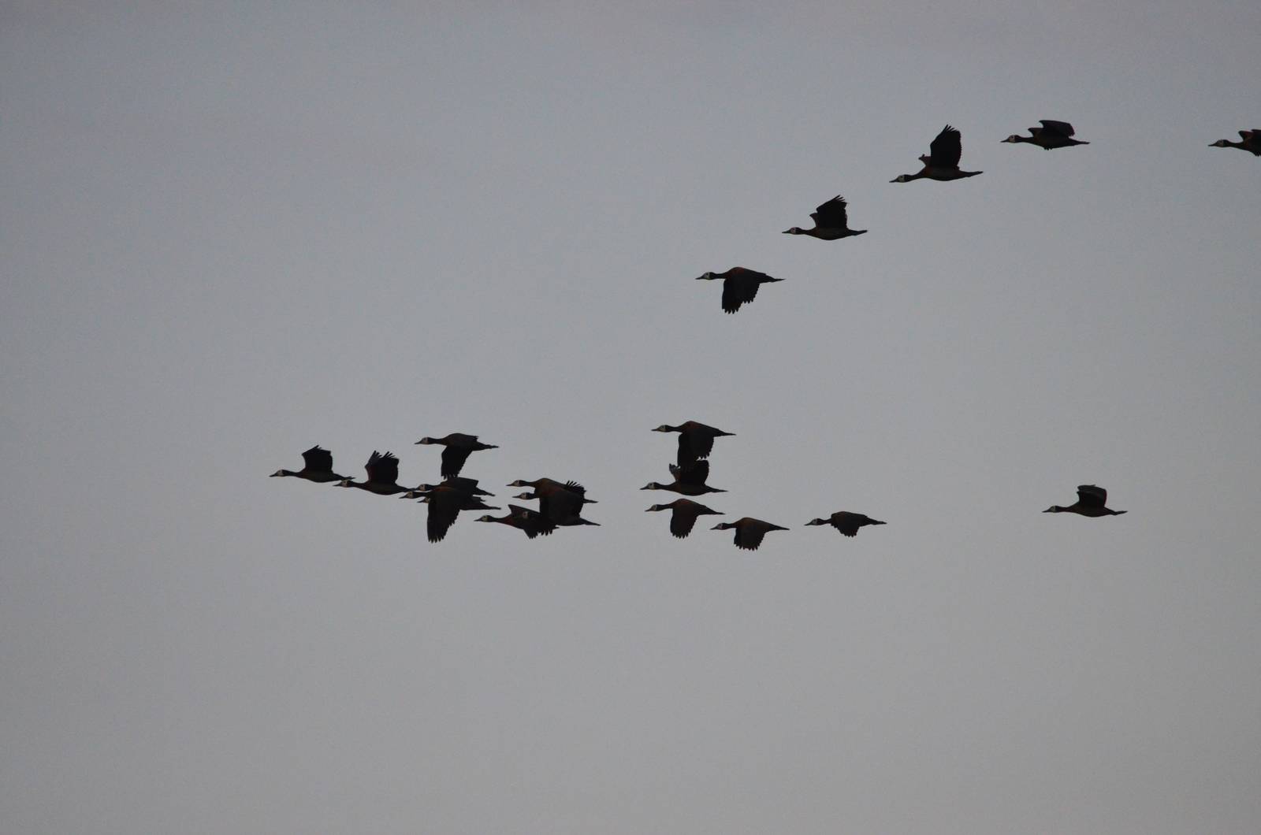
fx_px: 26218
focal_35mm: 750
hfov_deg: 2.8
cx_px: 630
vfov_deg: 1.8
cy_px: 418
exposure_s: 1/4000
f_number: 8
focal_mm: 500
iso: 2500
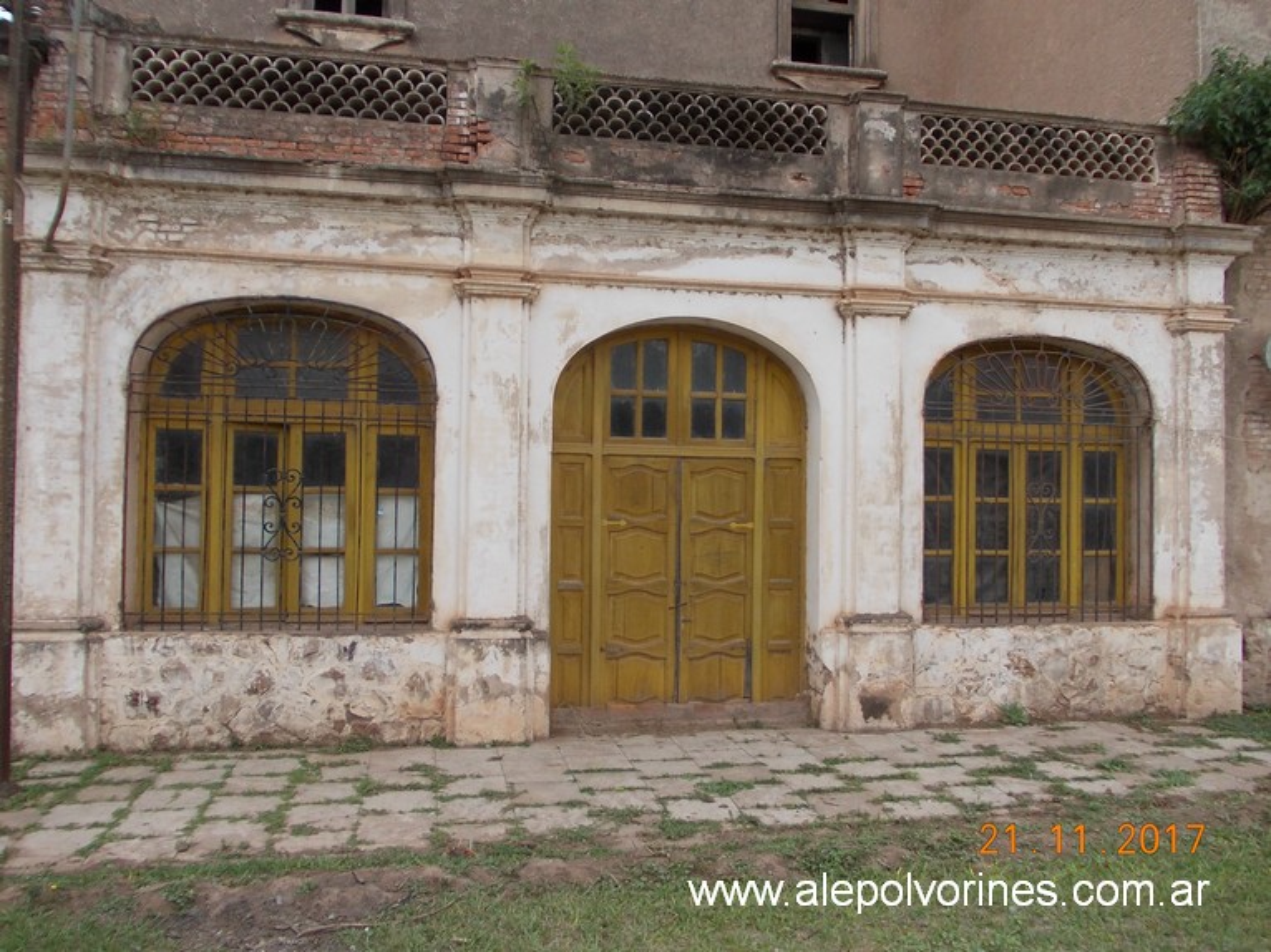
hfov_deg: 63.5
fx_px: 1028
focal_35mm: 28
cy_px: 476
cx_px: 636
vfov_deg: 49.7
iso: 80
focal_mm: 4
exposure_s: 1/320
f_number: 2.7
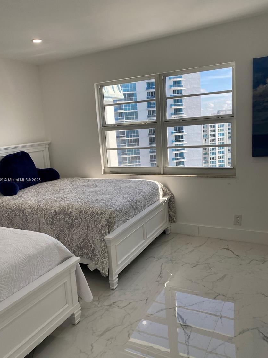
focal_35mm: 28
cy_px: 180
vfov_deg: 63.4
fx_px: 289
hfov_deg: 49.7
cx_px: 126
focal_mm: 4.25
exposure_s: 1/316
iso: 32
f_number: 1.8
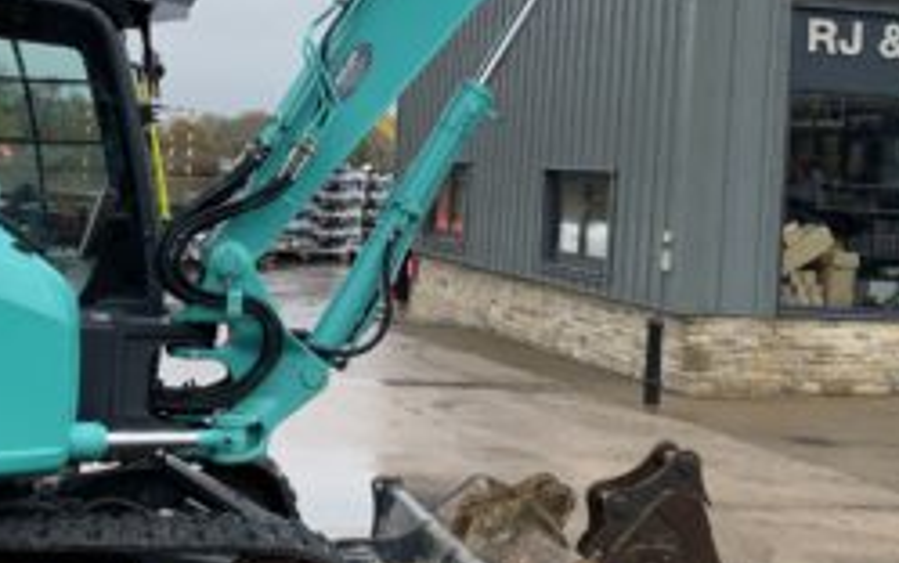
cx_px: 404
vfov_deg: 16.5
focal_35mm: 79
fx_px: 1937
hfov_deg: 26.1
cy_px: 155
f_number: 1.8
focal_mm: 3
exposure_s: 1/749
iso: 16
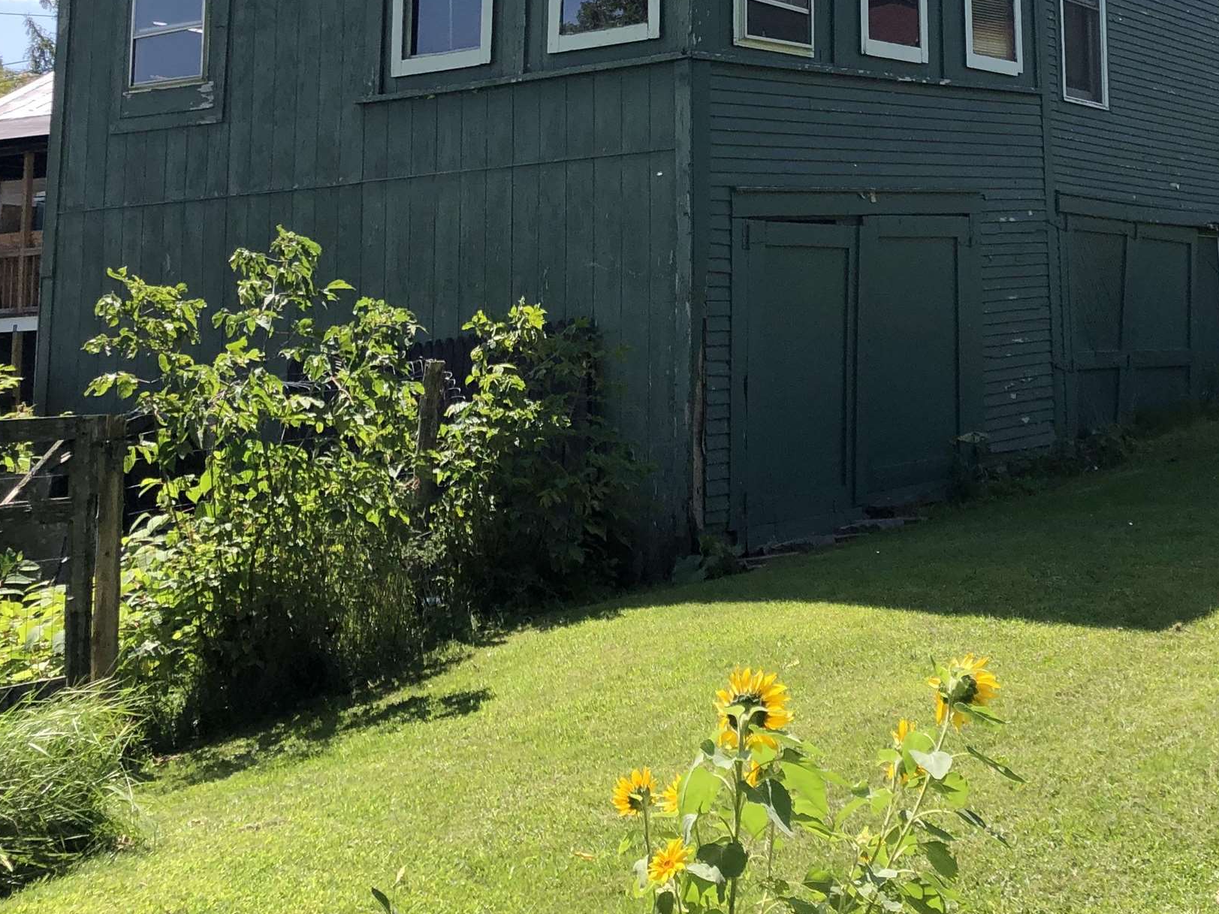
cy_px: 51
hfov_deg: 35.2
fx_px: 1866
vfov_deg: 26.4
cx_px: 952
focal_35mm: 53
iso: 20
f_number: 1.8
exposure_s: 1/1389
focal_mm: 4
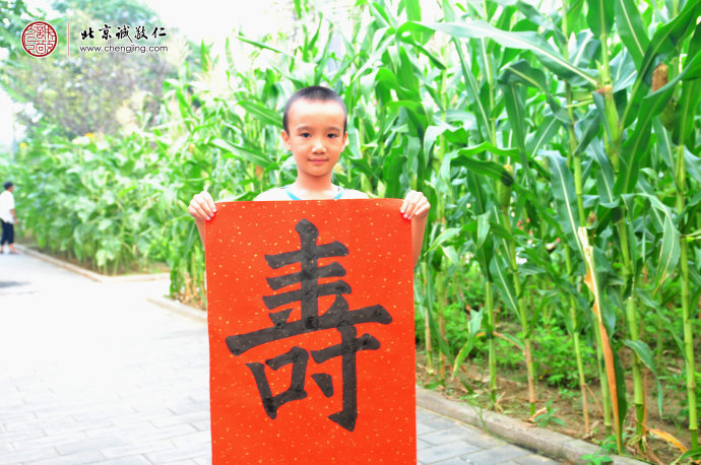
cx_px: 350
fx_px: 700
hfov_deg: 53.2
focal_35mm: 36
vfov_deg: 36.8
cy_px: 232
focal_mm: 24
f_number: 3.2
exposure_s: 1/40
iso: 125
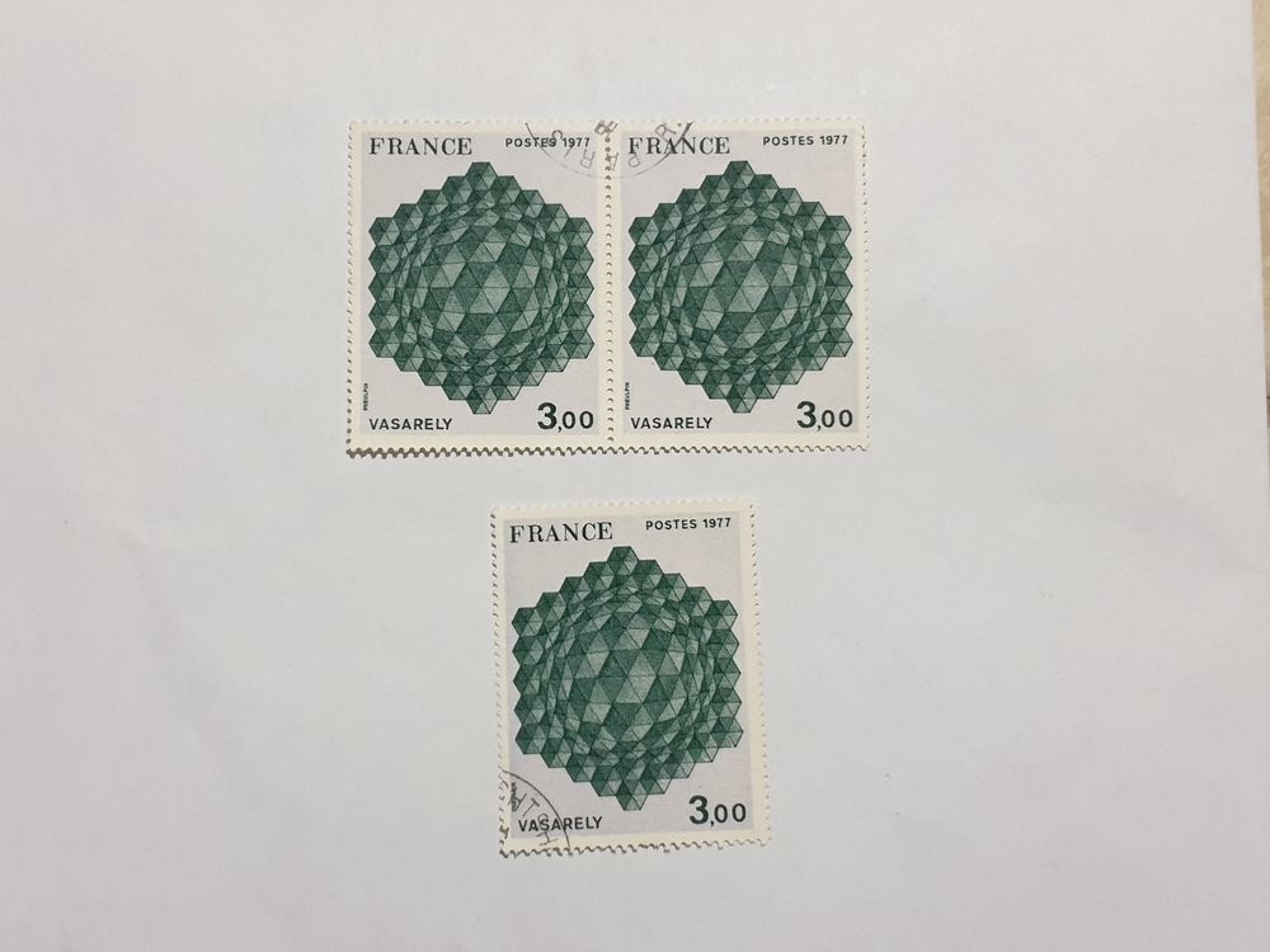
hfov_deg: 67.3
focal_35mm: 26
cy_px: 476
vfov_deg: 53.1
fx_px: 954
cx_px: 635
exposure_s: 1/50
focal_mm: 4.3
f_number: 1.5
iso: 320
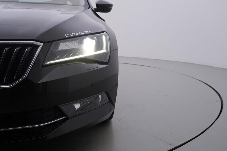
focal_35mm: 36
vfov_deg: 36.9
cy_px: 76
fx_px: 227
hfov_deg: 53.1
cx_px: 114
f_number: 4.5
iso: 125
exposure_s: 1/100
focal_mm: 24
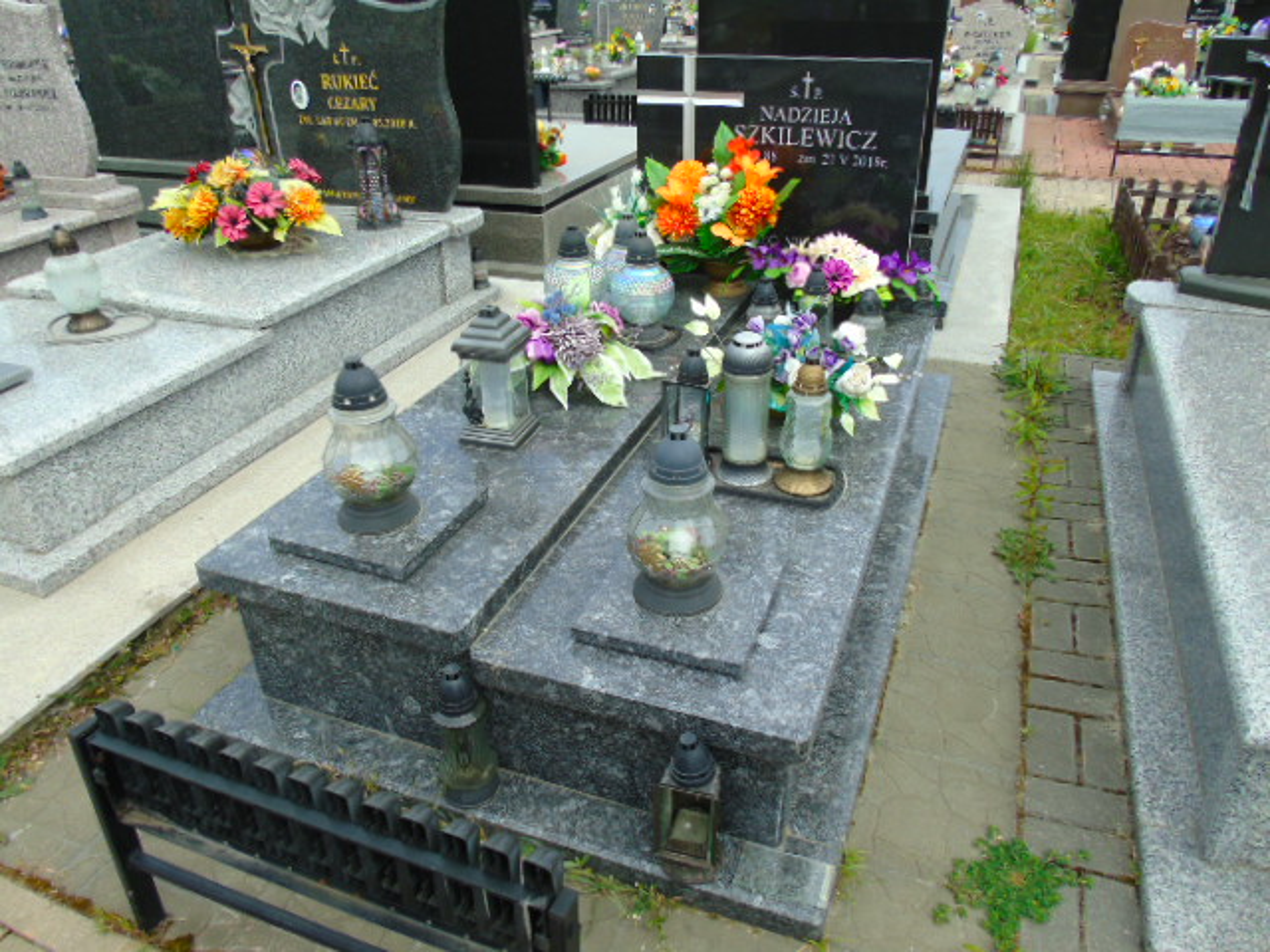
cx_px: 635
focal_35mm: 25
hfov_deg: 69.4
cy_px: 476
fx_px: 917
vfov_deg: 54.9
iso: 80
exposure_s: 1/500
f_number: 3.4
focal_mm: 4.4
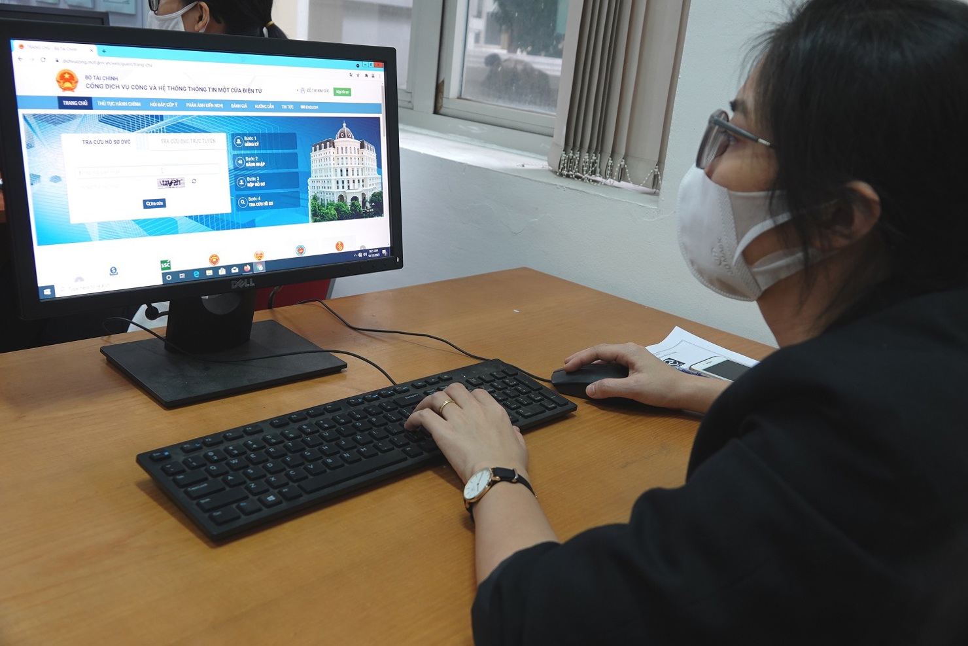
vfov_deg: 41.1
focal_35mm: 32
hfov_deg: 58.7
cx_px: 484
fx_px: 860
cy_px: 323
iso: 250
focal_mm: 11.77
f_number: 2.8
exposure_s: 1/40
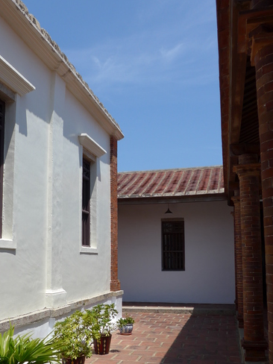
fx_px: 400
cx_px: 118
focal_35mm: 38
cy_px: 225
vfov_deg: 48.6
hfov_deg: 37.7
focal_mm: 6
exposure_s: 1/2000
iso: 80
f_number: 2.8
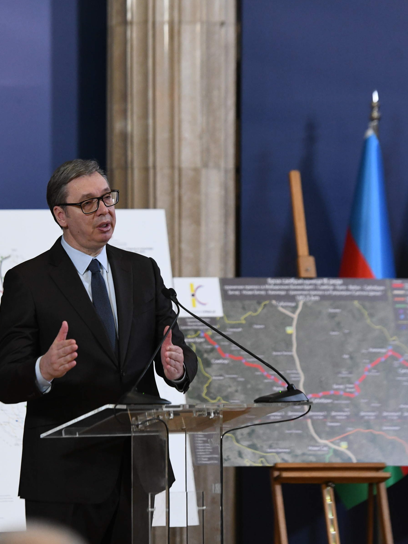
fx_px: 3521
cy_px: 272
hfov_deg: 6.6
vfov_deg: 8.8
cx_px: 107
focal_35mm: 224
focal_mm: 155
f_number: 4
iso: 4000
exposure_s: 1/200
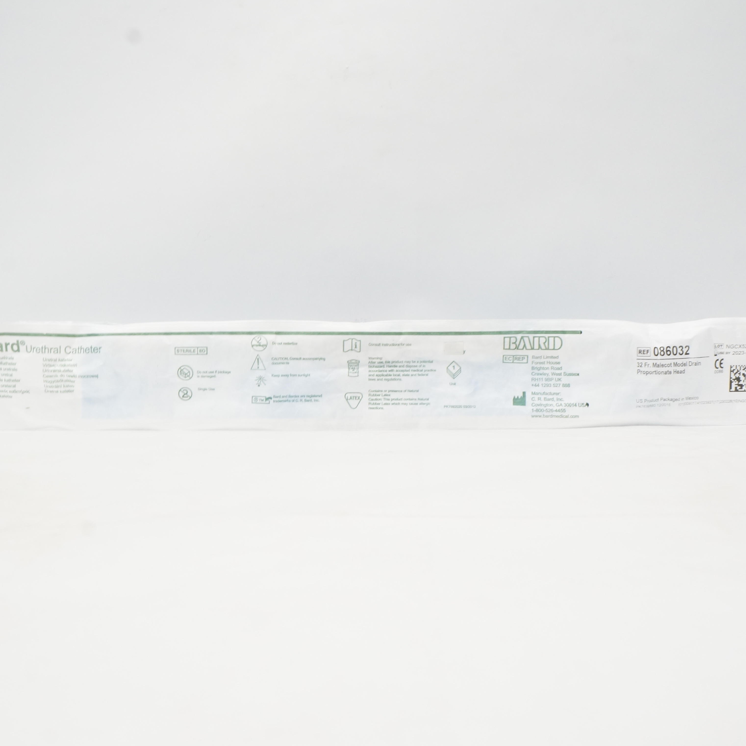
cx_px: 355
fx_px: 902
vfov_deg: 44.9
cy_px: 377
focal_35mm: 37
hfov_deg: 44.9
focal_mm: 18
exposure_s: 1/20
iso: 800
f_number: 11
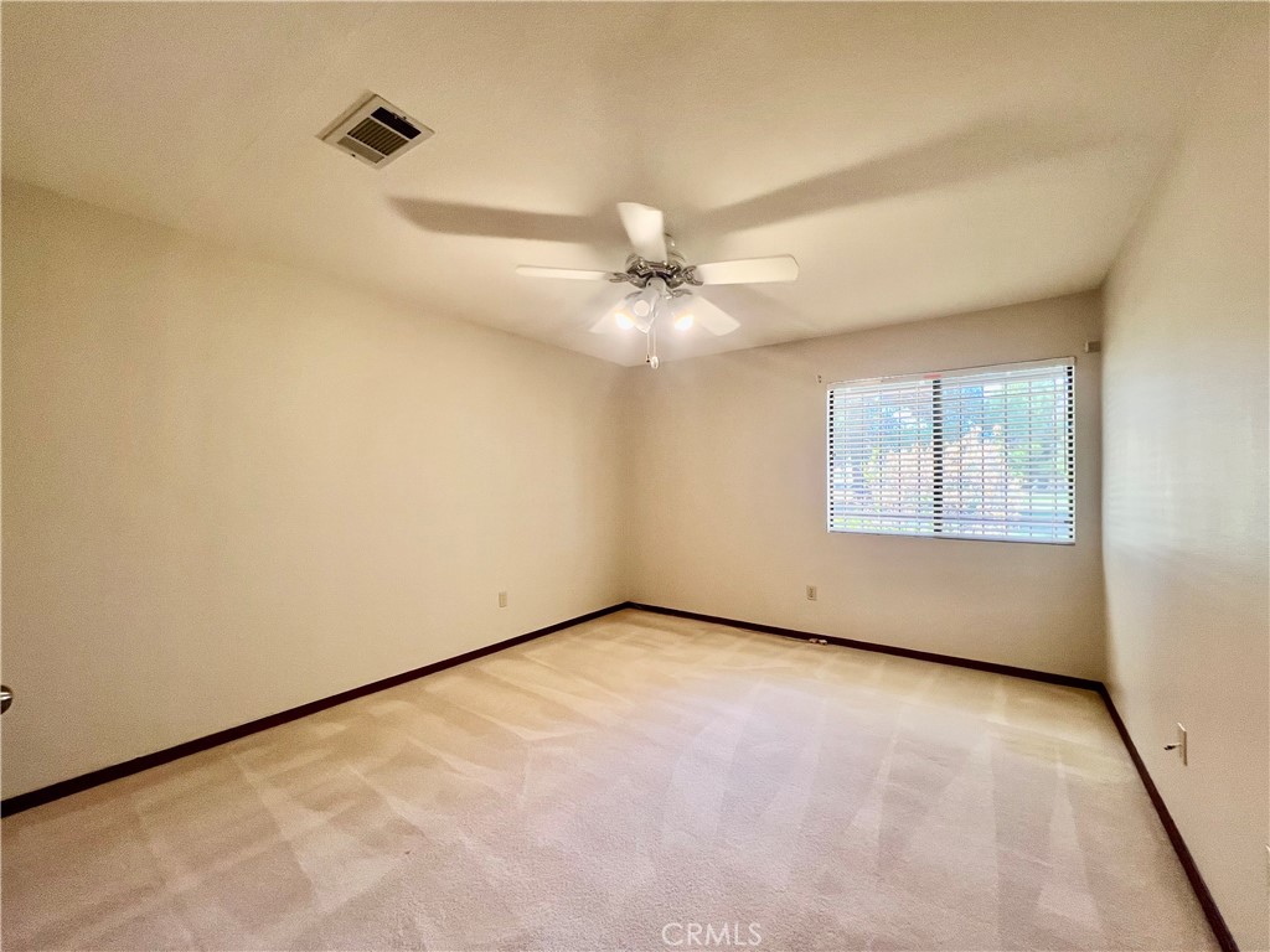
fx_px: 477
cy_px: 476
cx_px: 635
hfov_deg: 106.2
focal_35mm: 13
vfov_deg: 89.9
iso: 100
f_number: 1.8
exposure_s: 1/120
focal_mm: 1.57
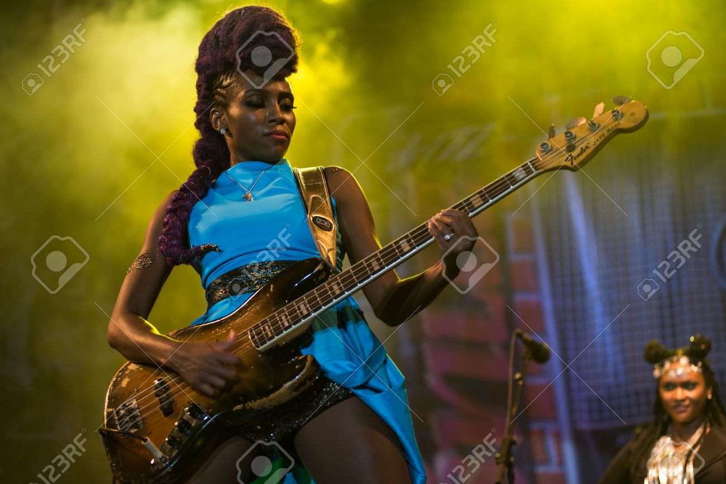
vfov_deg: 17.1
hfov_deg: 25.4
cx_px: 363
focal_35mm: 80
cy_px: 242
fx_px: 1613
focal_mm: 80
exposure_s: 1/250
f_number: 2.8
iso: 800
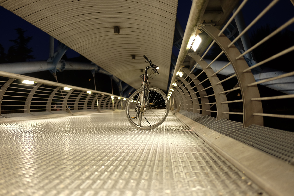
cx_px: 147
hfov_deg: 37.5
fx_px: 433
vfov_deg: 25.5
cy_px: 98
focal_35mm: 53
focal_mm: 35
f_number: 2
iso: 400
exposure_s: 1/9
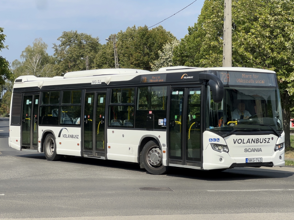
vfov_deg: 19.1
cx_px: 147
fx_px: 654
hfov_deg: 25.3
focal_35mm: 77
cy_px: 110
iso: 32
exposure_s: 1/874
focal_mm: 9
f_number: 2.8
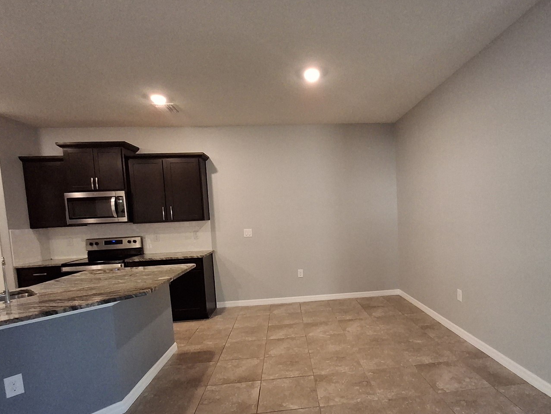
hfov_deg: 81.0
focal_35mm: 20
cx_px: 324
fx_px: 318
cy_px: 236
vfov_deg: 65.7
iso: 200
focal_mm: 1.64
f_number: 2.2
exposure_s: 1/40
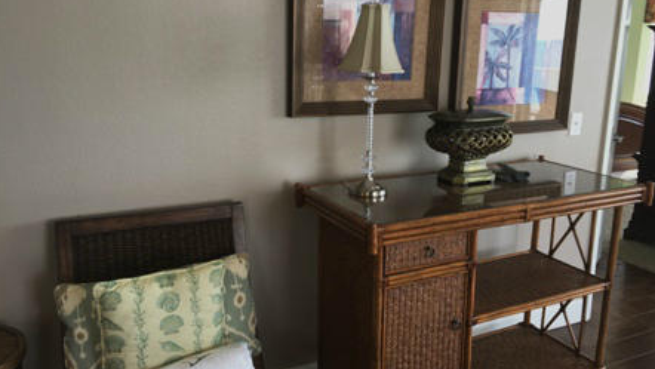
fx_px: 556
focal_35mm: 32
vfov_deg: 36.7
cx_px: 326
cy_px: 170
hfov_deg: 61.0
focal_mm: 4.15
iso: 32
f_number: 2.2
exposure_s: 1/30
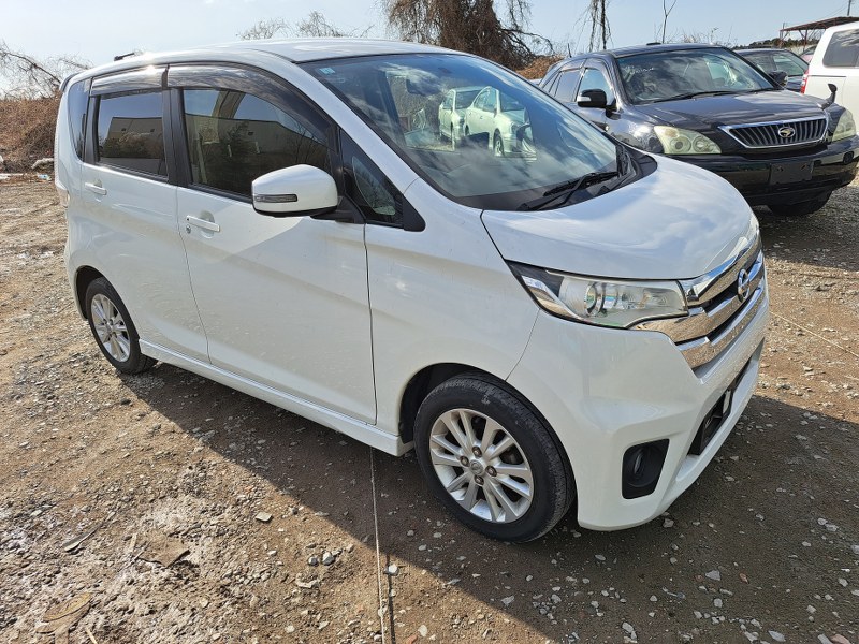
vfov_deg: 56.8
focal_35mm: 24
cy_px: 322
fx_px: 596
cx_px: 430
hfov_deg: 71.6
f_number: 1.8
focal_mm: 5.23
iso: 50
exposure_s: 1/1258
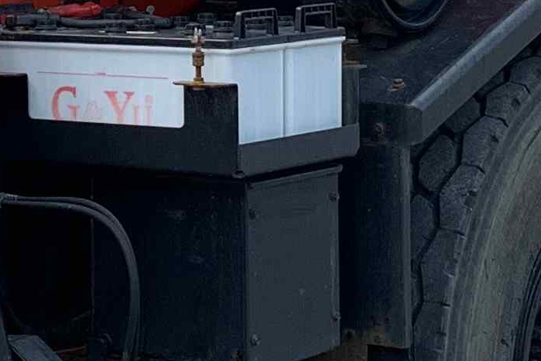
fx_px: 2344
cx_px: 70
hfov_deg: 13.1
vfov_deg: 8.7
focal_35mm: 156
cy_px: -64
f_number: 1.8
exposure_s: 1/1718
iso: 25
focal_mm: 4.25
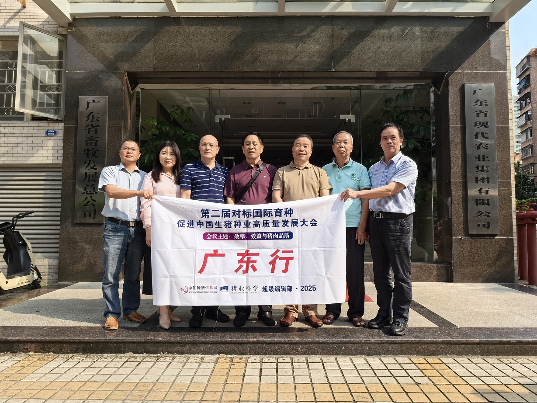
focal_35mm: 23
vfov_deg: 58.9
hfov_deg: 73.9
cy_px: 202
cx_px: 268
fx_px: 357
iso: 50
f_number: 2.2
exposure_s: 1/1479
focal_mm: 1.95
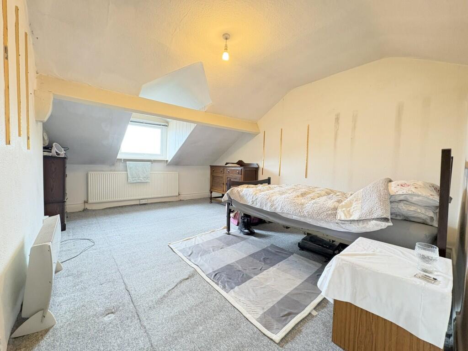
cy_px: 176
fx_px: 189
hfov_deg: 102.1
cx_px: 234
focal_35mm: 14
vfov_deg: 85.7
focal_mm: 2.22
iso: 400
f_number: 2.2
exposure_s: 1/50
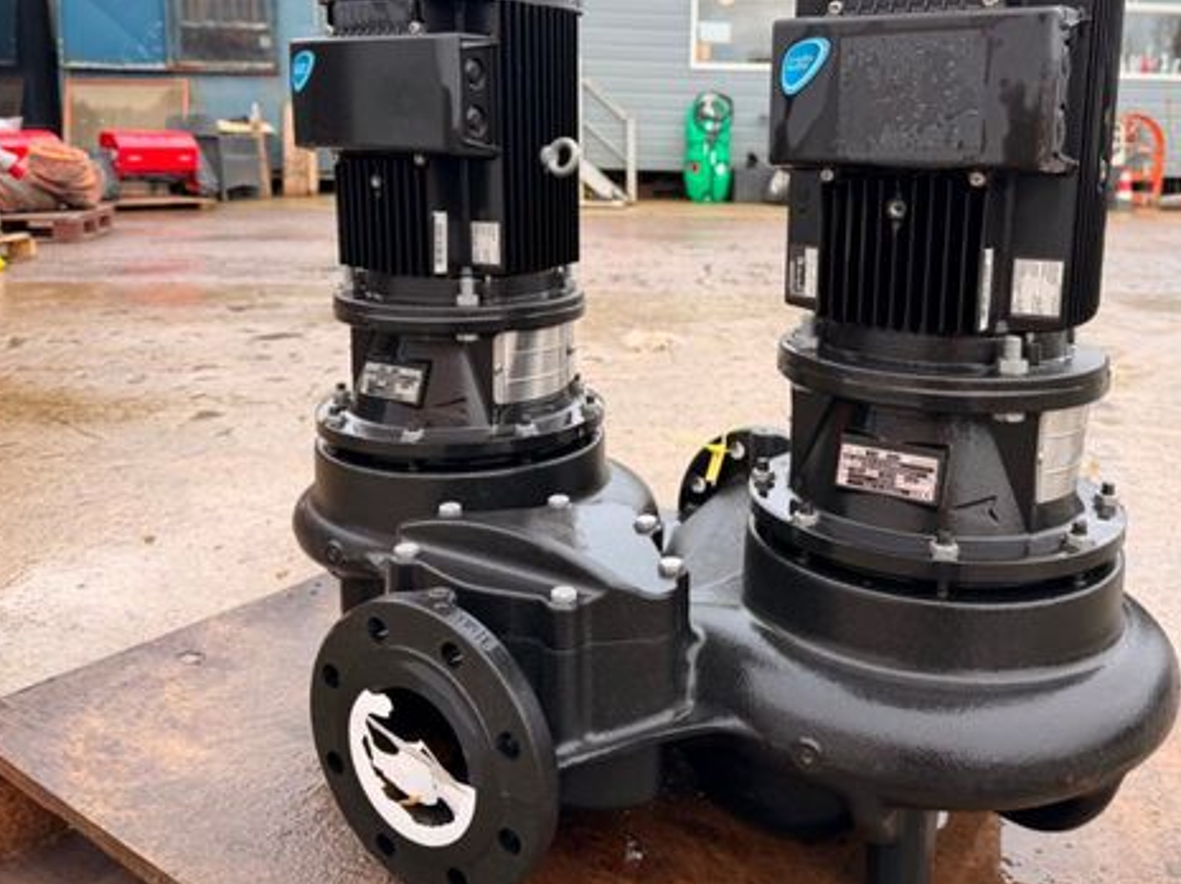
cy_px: 325
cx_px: 683
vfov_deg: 45.0
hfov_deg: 58.1
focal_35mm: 31
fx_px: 1057
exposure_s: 1/575
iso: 100
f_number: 1.78
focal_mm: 6.76
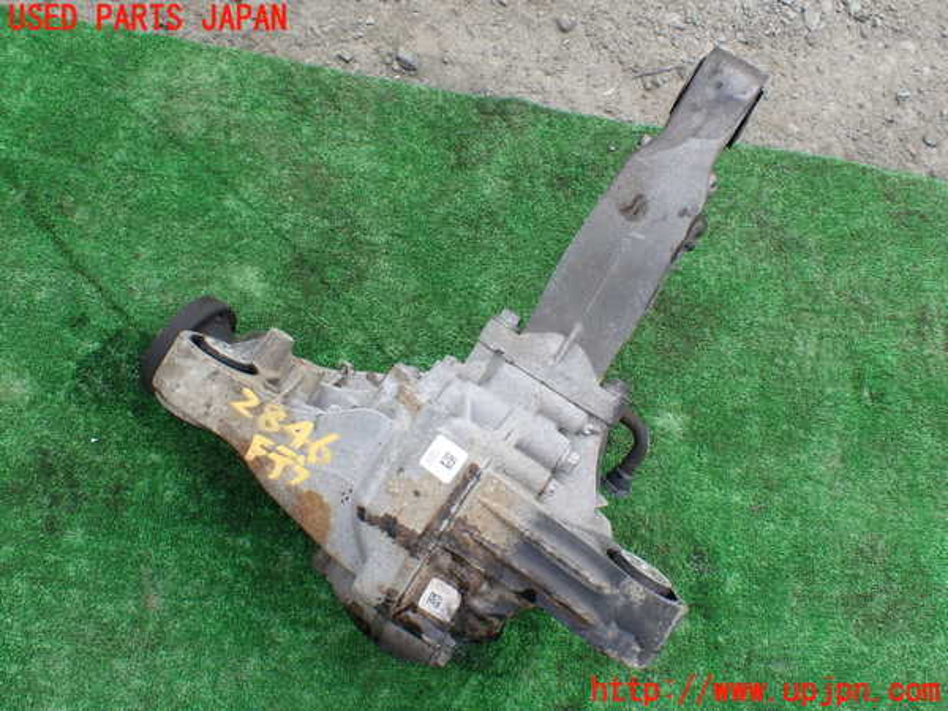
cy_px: 356
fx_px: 822
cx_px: 474
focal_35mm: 30
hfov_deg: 60.0
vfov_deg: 46.8
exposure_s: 1/250
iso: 100
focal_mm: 5.4
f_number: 3.2
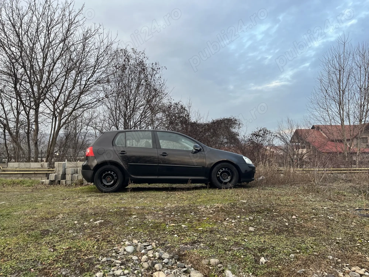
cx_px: 184
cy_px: 138
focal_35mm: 26
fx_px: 277
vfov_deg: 53.1
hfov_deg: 67.3
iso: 64
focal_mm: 5.1
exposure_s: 1/121
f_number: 1.6
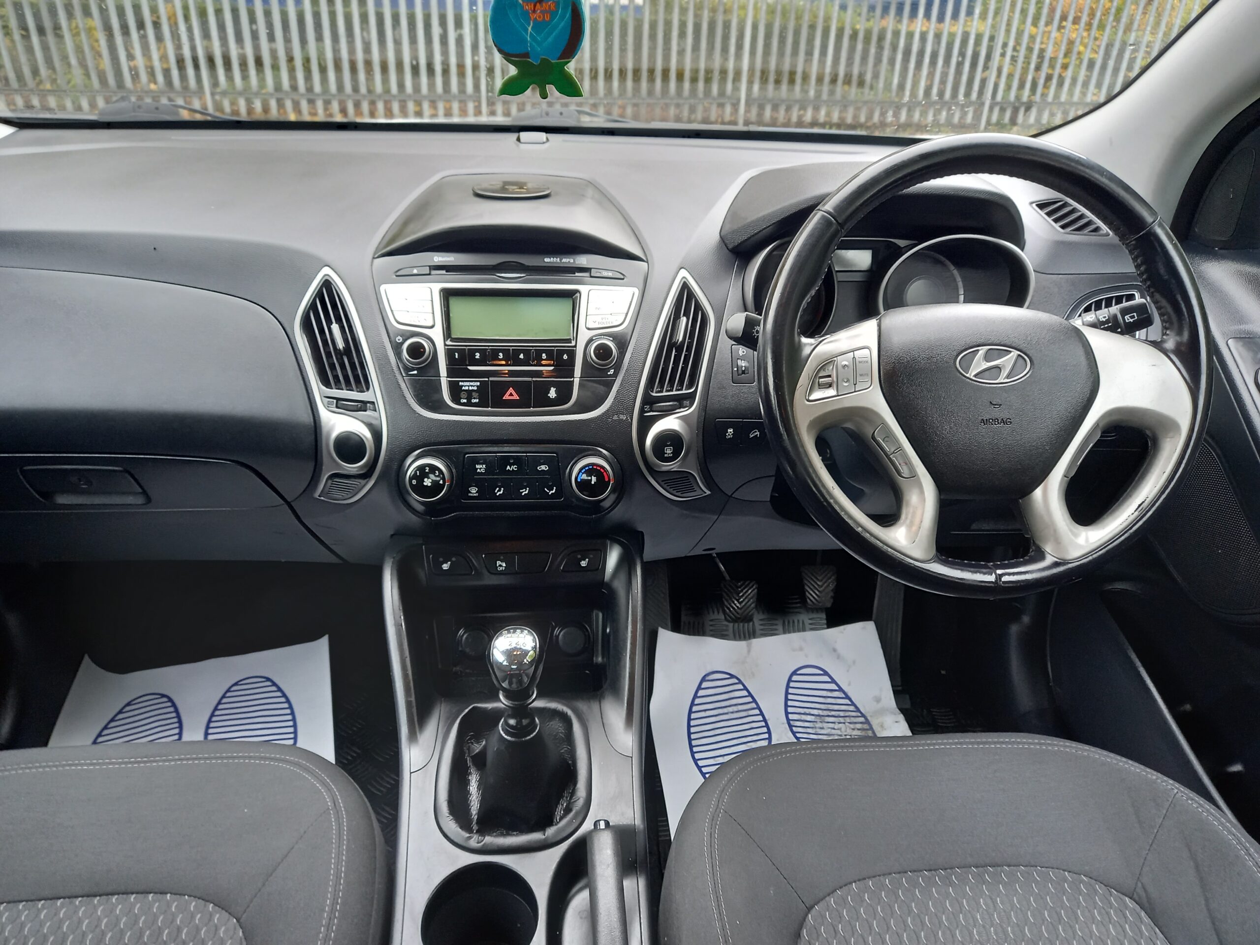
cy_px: 472
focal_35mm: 25
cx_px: 630
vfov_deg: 54.9
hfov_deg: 69.4
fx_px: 910
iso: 200
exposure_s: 1/40
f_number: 2
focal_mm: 4.6
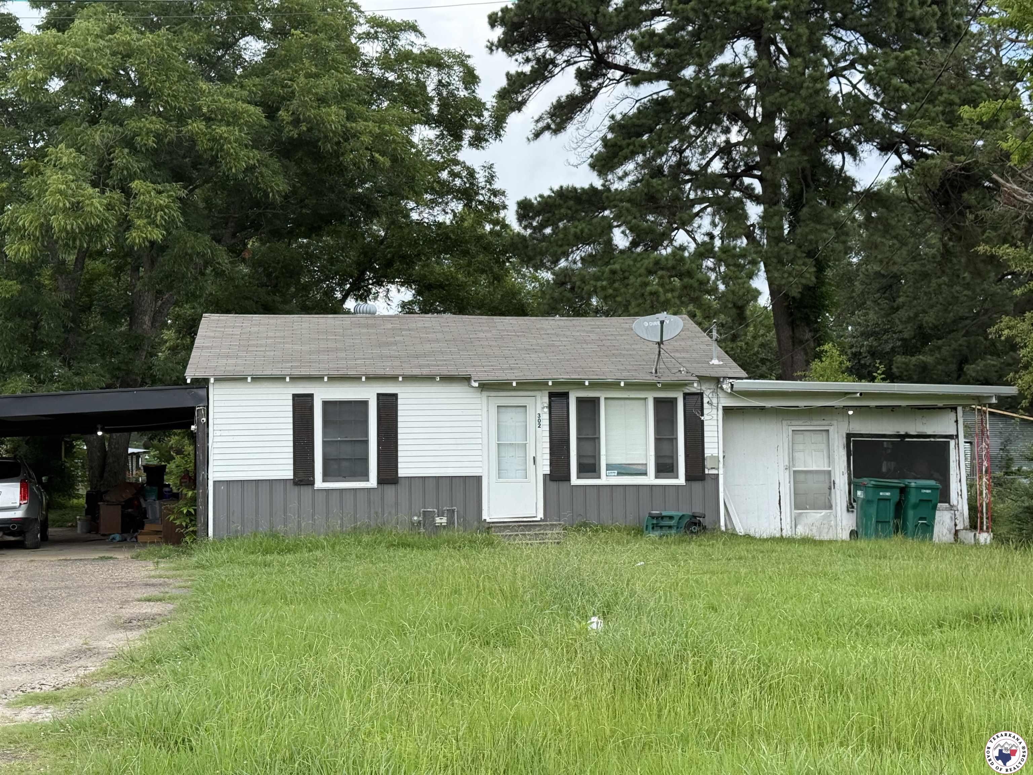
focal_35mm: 48
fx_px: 1432
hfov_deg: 39.7
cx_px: 516
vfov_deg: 30.3
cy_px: 388
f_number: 1.78
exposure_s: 1/2033
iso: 100
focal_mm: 6.76
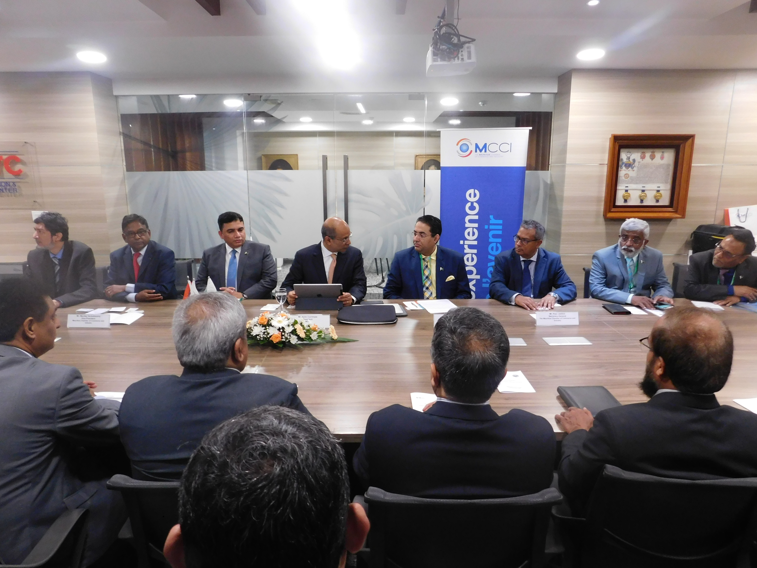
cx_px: 378
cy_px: 284
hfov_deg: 73.9
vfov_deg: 58.9
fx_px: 503
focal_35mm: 23
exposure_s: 1/30
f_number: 3
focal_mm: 4
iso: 320
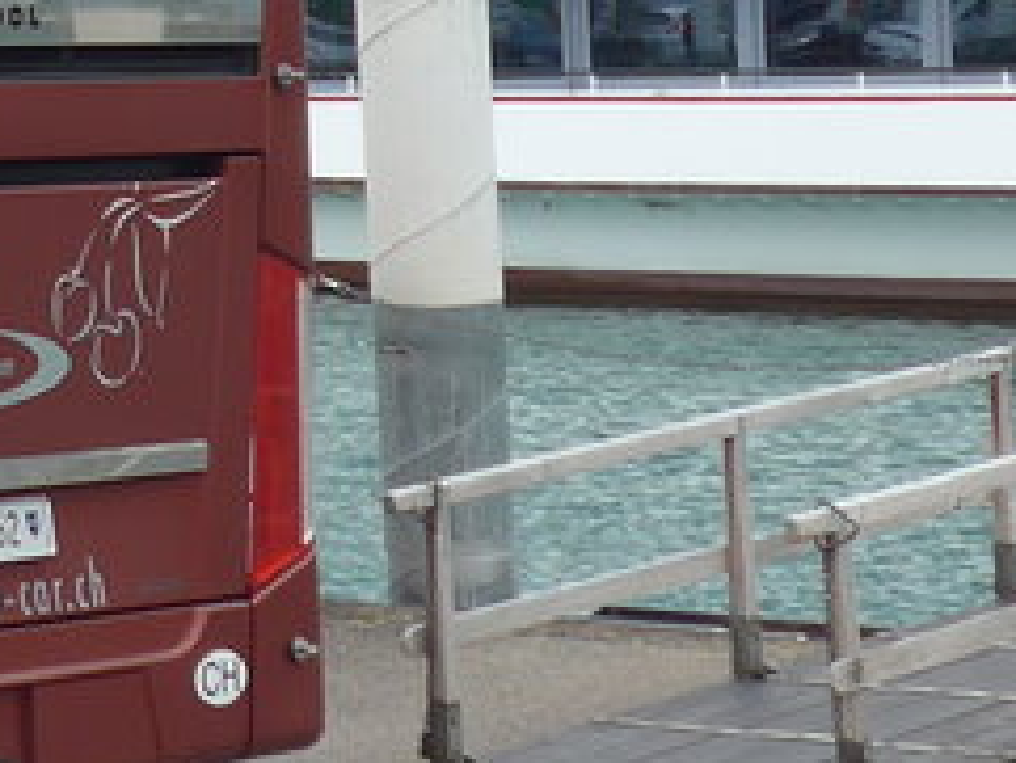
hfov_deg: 9.6
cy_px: -396
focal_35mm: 194
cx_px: -890
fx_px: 5697
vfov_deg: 7.5
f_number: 2.8
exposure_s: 1/640
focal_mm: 8
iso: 80
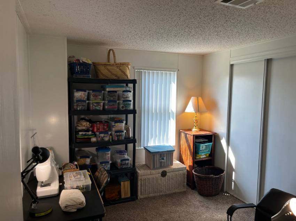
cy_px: 110
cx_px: 148
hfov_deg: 67.3
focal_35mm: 26
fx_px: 222
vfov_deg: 53.0
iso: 50
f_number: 1.6
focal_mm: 5.1
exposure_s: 1/120
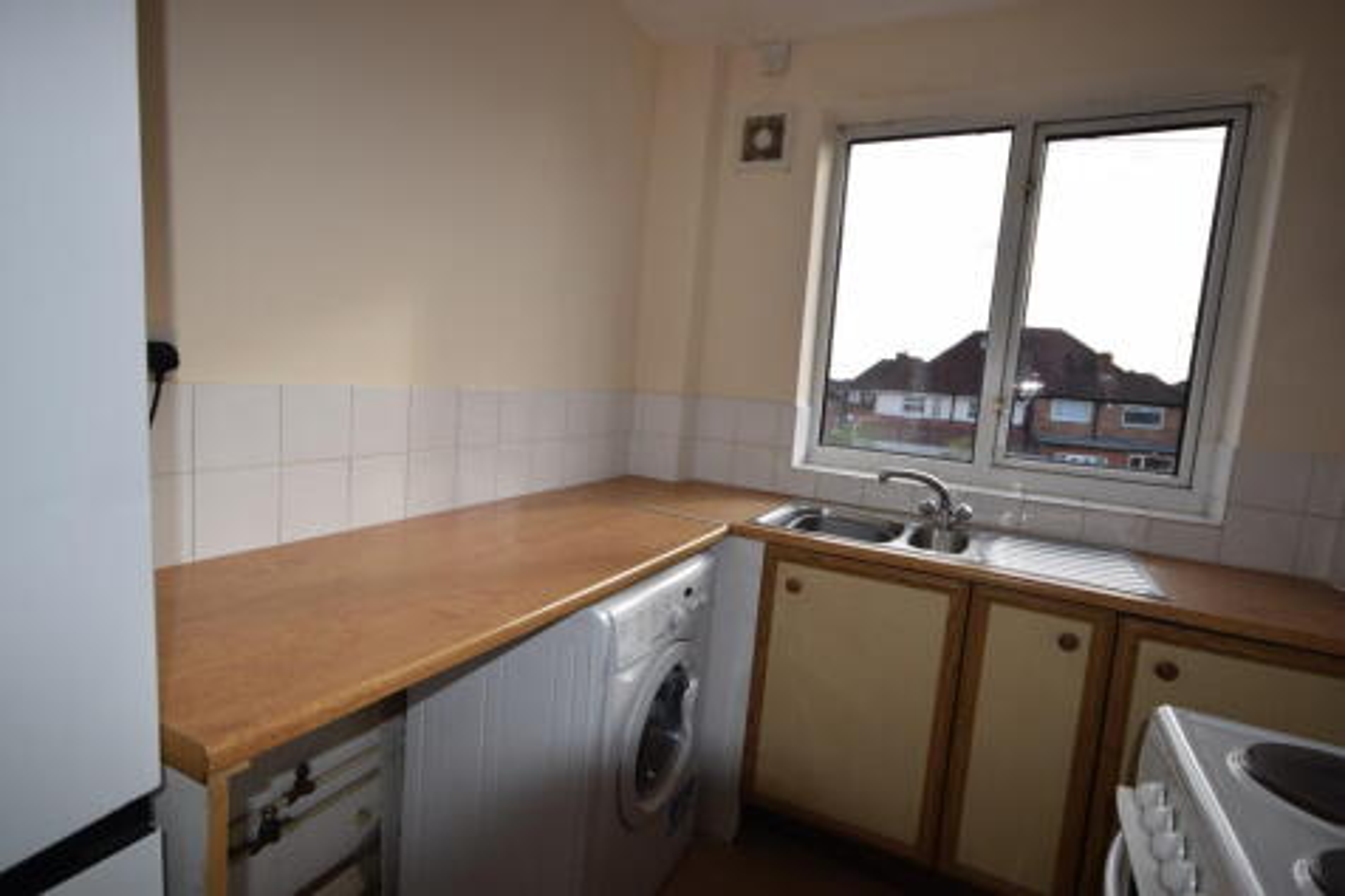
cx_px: 672
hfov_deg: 90.0
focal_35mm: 18
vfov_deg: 67.3
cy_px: 448
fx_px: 672
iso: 100
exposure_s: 1/160
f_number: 6.3
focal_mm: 12
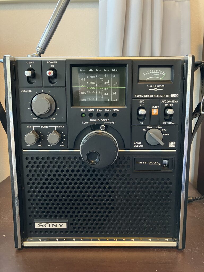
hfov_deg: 49.7
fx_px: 220
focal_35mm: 28
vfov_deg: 63.4
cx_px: 102
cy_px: 136
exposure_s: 1/25
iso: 320
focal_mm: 3.99
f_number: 1.8
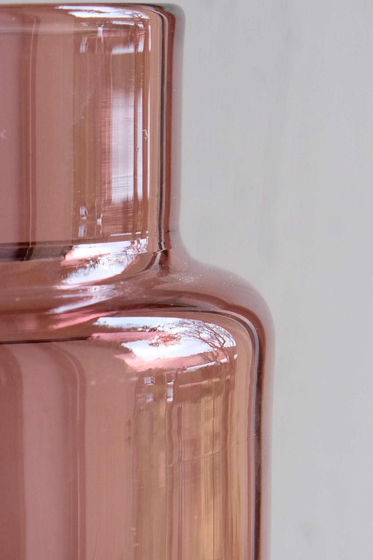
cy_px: 592
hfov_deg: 8.9
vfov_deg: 13.2
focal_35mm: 153
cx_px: -84
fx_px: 2377
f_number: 4
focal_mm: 39
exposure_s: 1/125
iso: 640
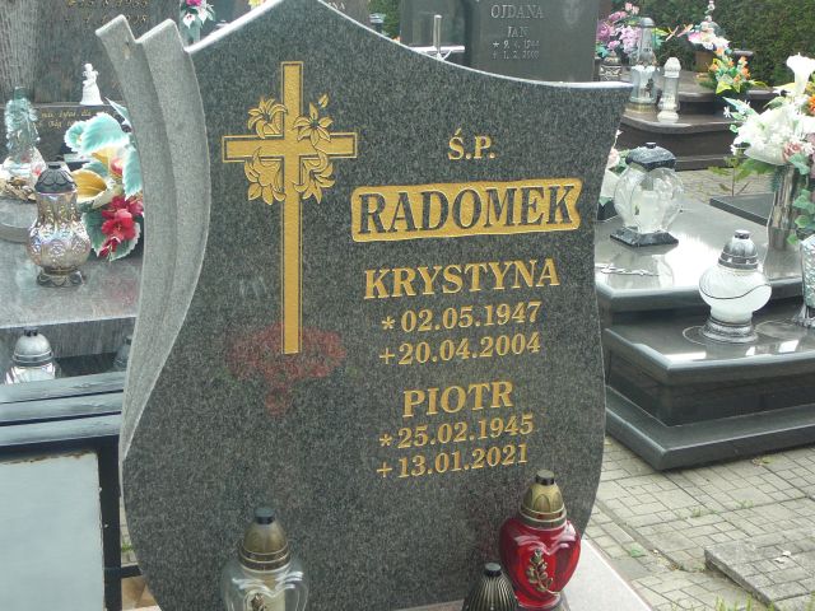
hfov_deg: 38.9
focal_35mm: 49
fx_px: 1154
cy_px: 306
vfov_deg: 29.7
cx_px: 408
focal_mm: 7.3
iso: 100
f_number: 3.4
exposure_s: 1/60
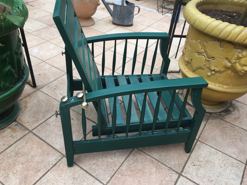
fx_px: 207
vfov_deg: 48.2
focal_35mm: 29
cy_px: 92
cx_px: 124
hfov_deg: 61.7
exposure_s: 1/226
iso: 32
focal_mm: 4.15
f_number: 2.2
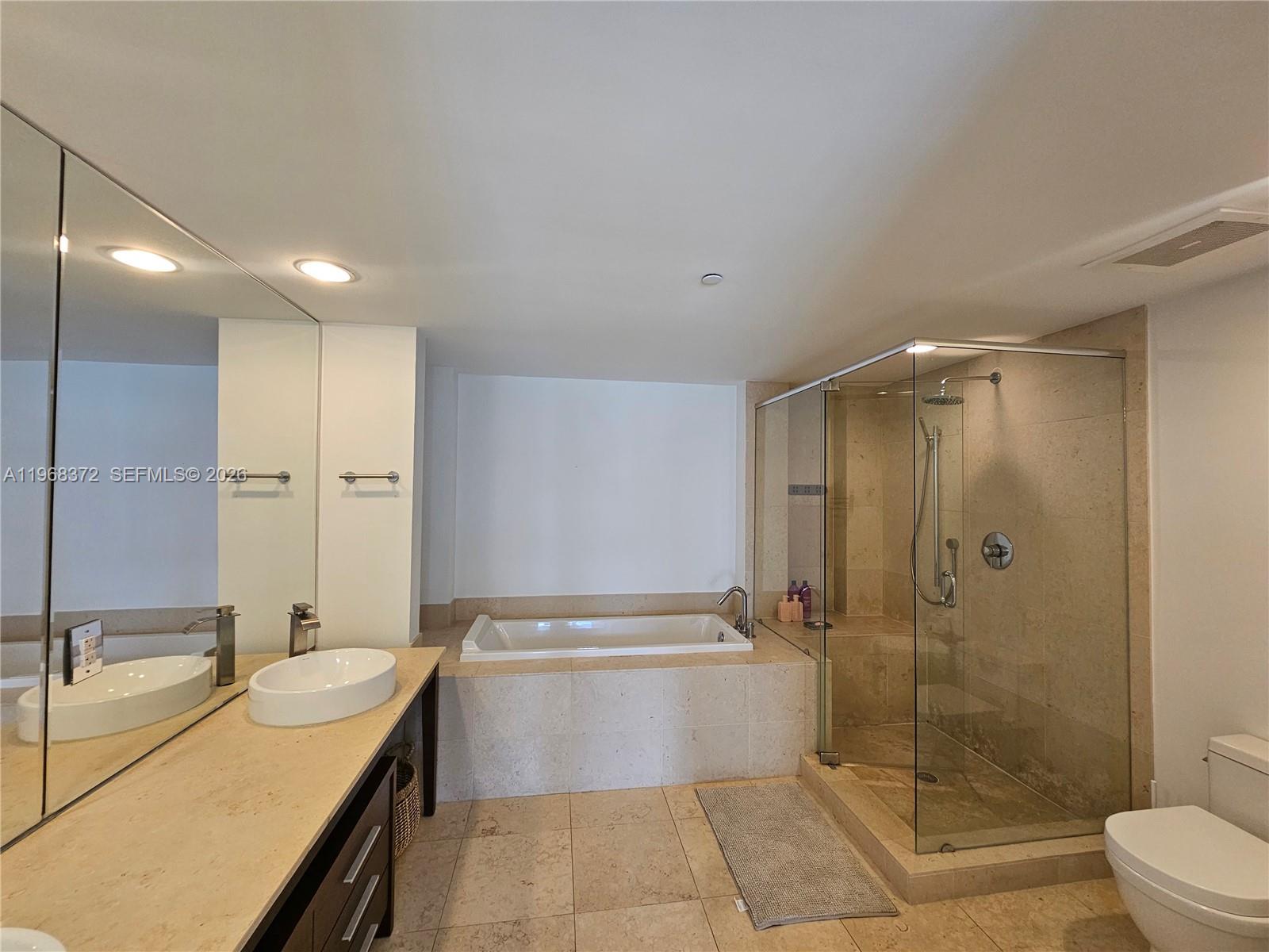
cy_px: 476
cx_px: 634
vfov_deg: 89.9
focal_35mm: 13
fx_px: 477
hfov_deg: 106.2
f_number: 2.2
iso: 200
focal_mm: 2.2
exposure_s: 1/60
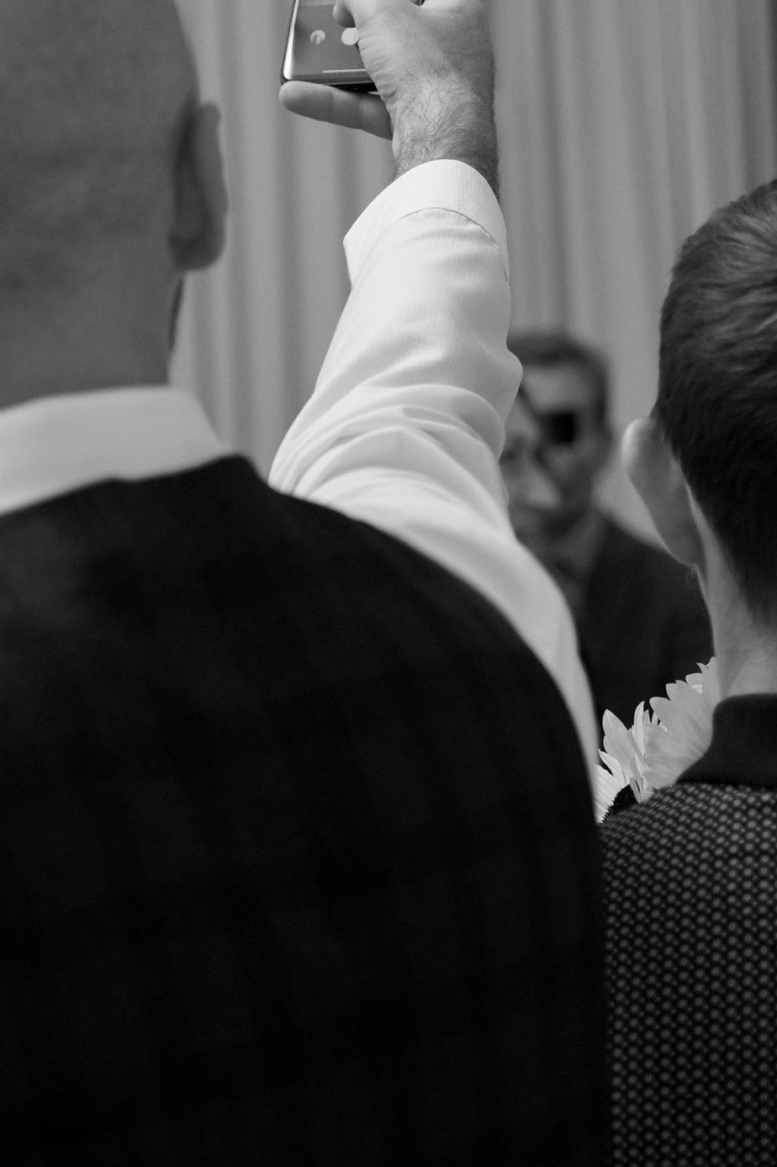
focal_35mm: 144
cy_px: 170
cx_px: 445
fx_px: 4664
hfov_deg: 9.5
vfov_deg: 14.1
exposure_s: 1/320
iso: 1000
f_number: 2.8
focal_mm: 52
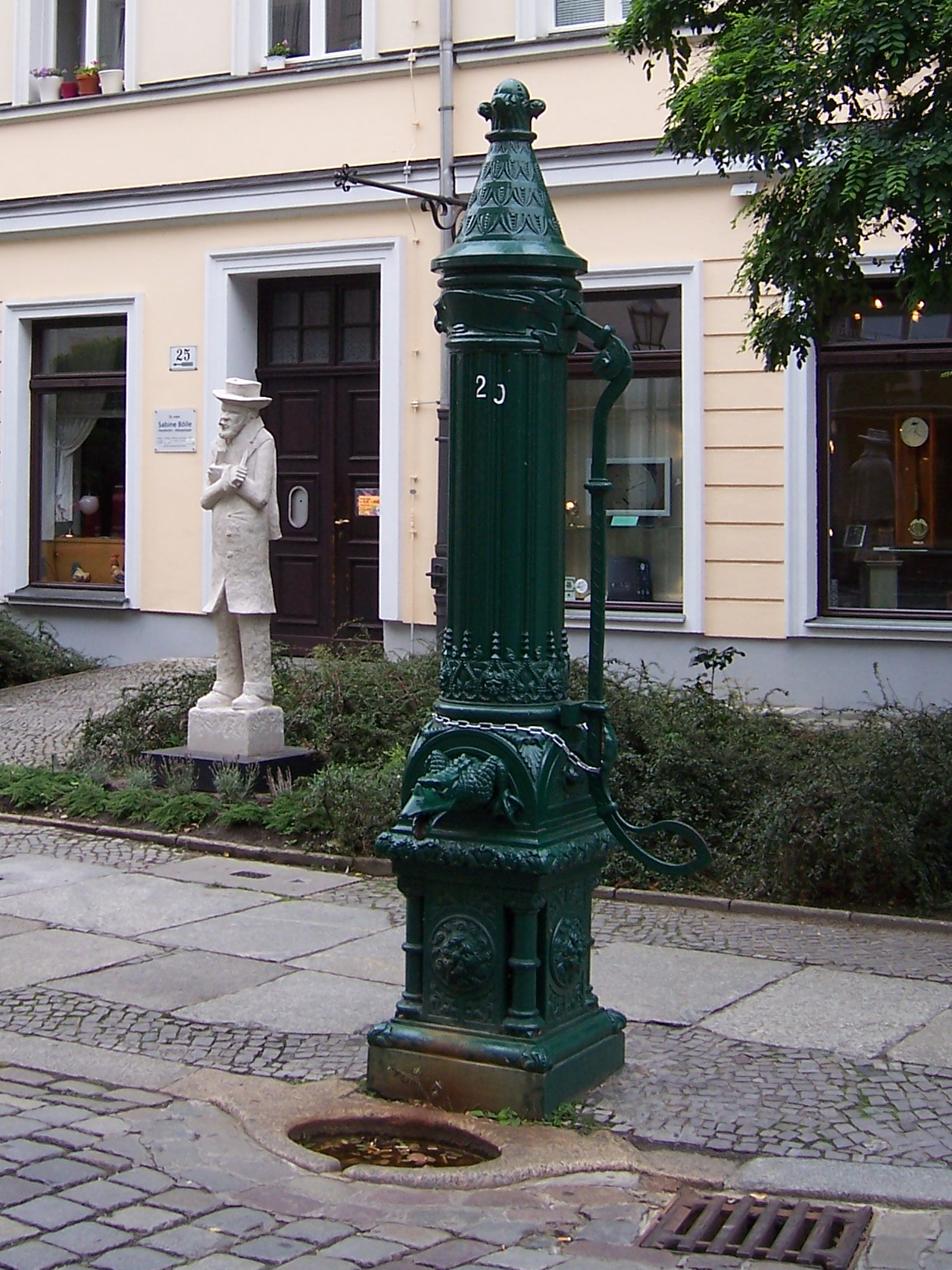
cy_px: 349
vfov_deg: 34.3
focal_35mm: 55
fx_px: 2017
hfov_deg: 26.5
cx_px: 363
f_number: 3
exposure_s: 1/250
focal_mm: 6
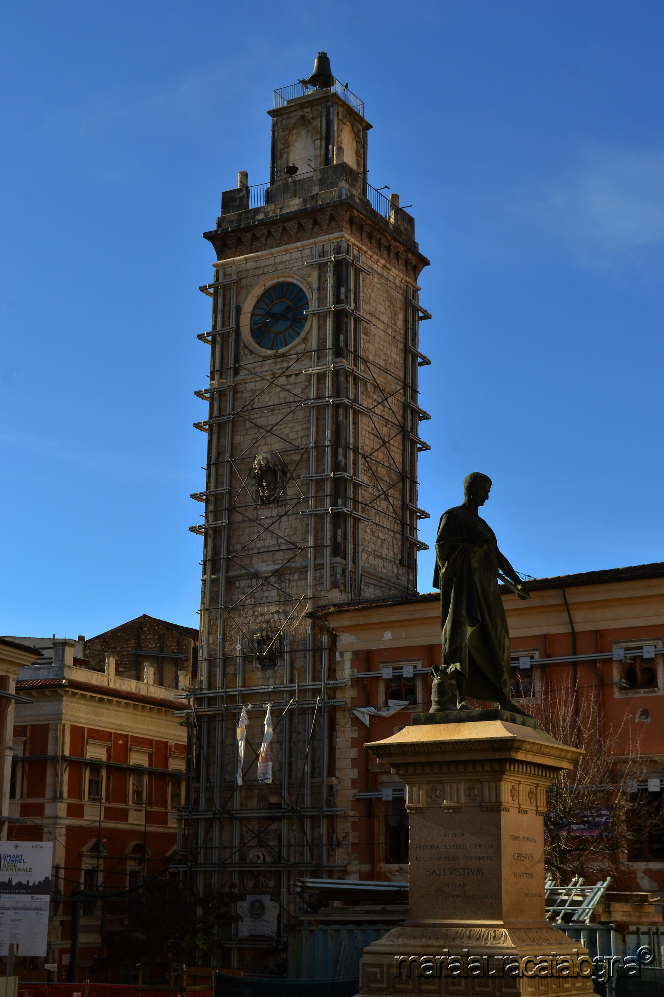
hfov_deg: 25.1
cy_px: 498
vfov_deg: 36.9
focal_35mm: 54
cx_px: 332
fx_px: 1494
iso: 200
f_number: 11
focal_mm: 36
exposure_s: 1/250
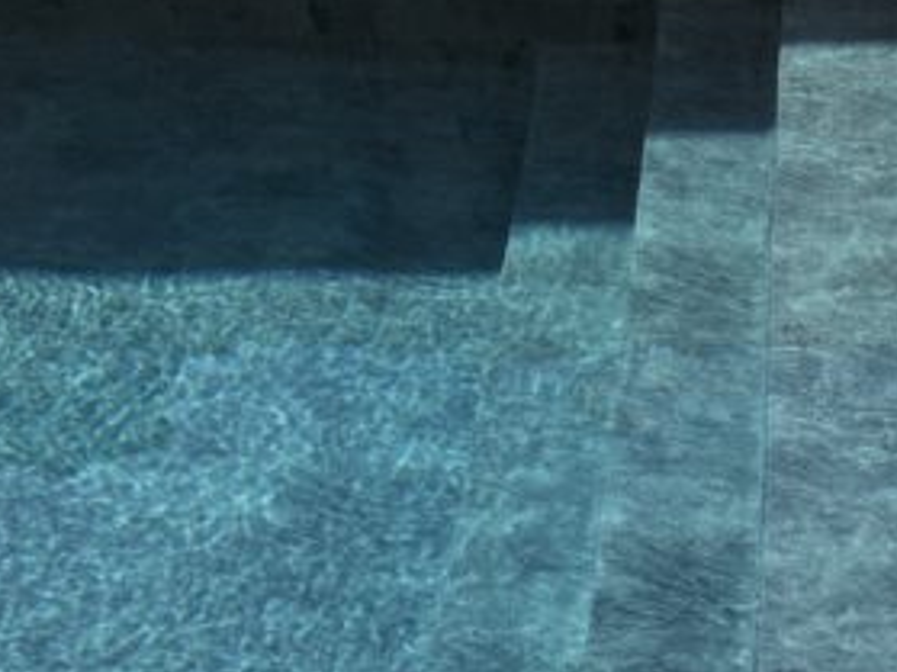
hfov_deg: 28.0
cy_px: 293
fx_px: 1710
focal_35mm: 66
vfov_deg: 22.2
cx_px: 858
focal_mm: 6.76
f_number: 1.78
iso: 80
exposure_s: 1/2710
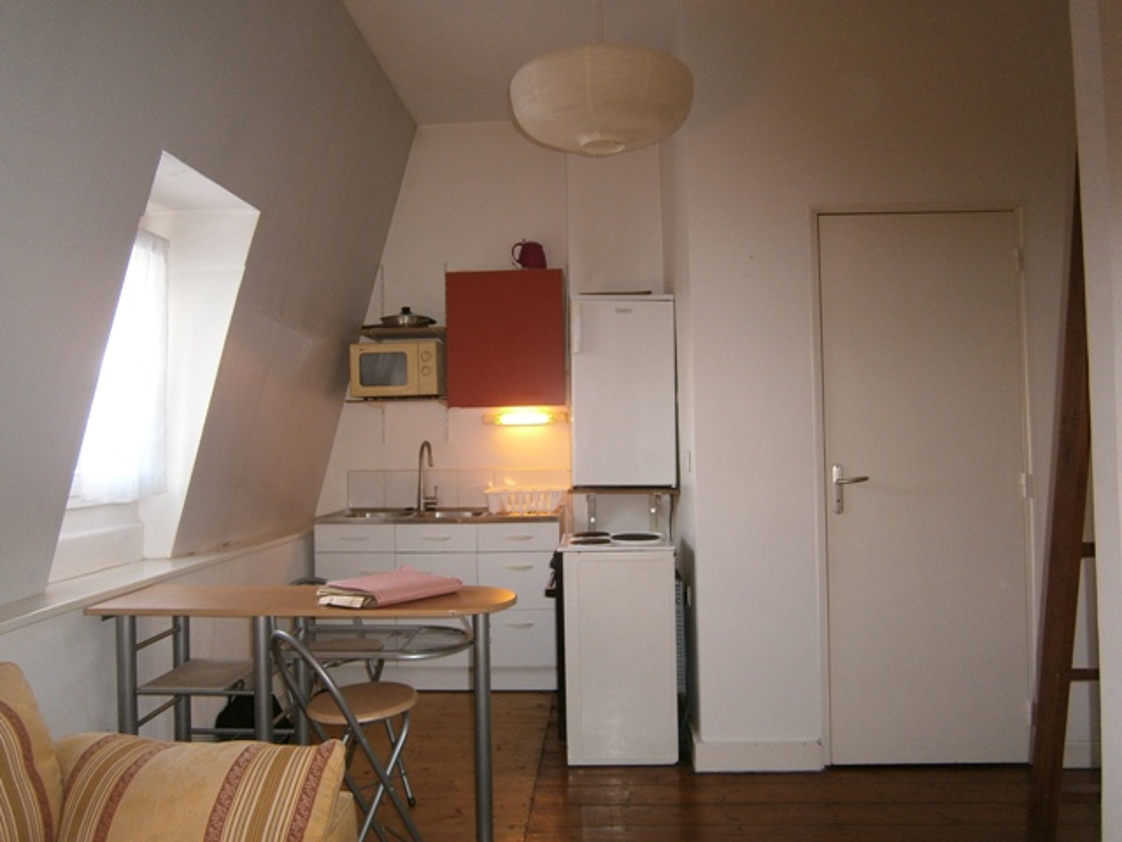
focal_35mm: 26
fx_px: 843
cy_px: 421
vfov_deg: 53.1
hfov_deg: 67.3
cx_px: 561
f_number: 2.8
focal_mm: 4.7
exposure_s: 1/30
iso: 125
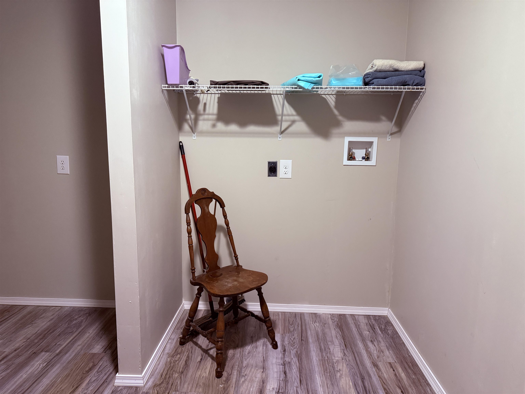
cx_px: 262
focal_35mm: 24
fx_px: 364
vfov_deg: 56.8
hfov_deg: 71.6
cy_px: 197
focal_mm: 6.76
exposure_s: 1/60
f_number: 1.78
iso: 400
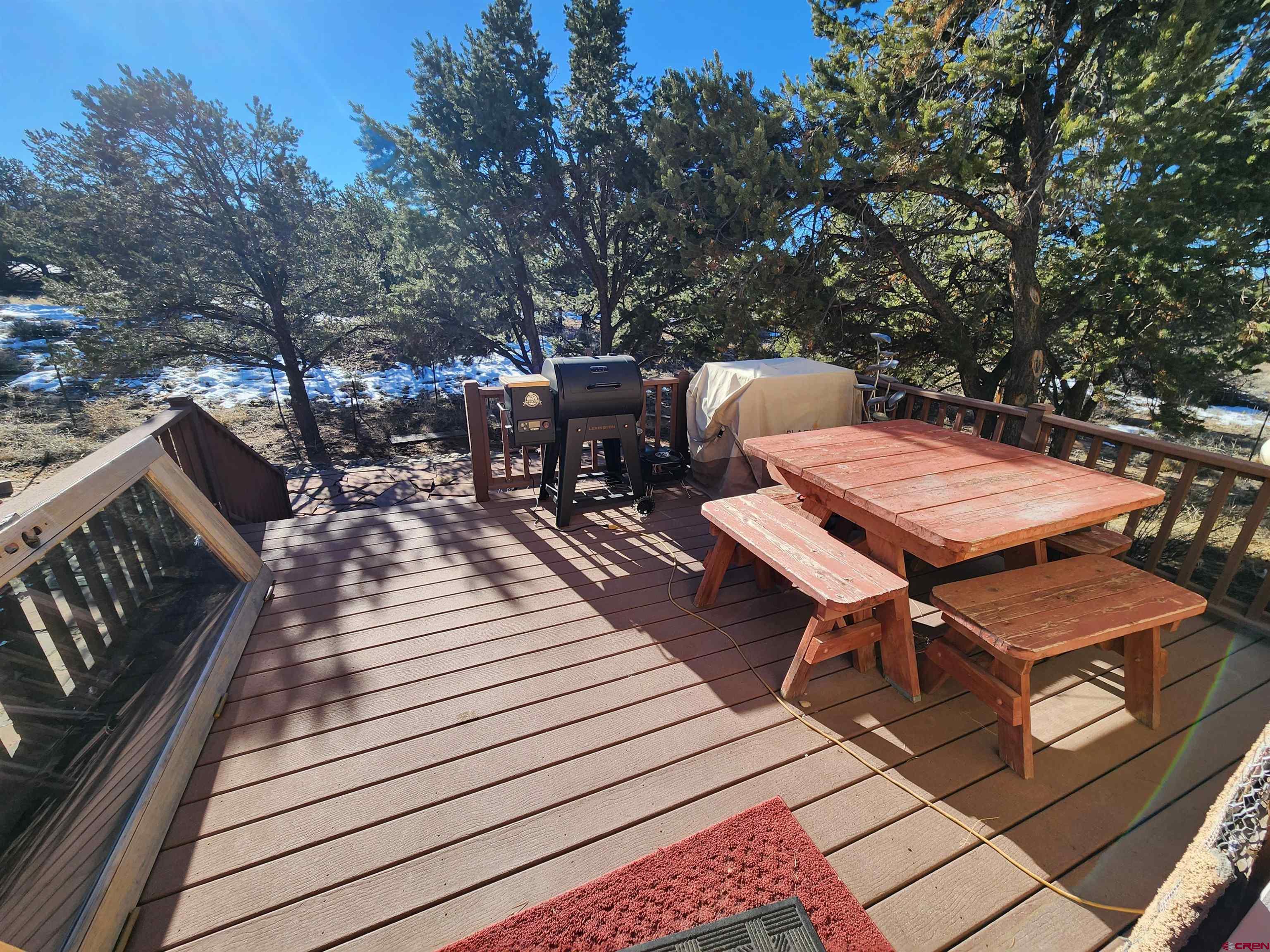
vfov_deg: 89.9
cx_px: 635
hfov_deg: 106.2
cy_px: 476
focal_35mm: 13
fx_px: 477
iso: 50
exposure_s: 1/1189
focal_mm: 2.2
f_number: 2.2
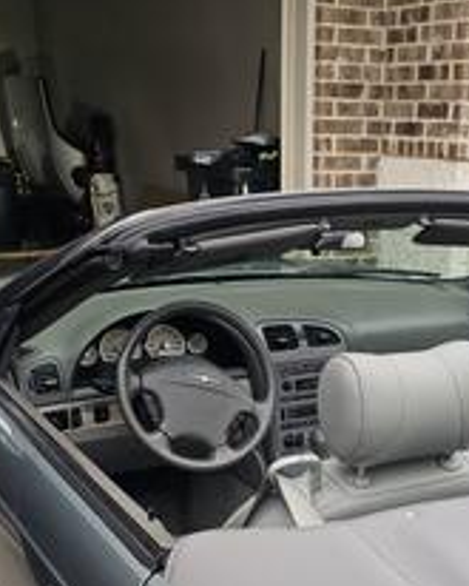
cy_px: 504
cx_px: 364
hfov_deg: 27.2
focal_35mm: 55
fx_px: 954
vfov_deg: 32.8
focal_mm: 6.3
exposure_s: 1/120
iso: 80
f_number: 1.7
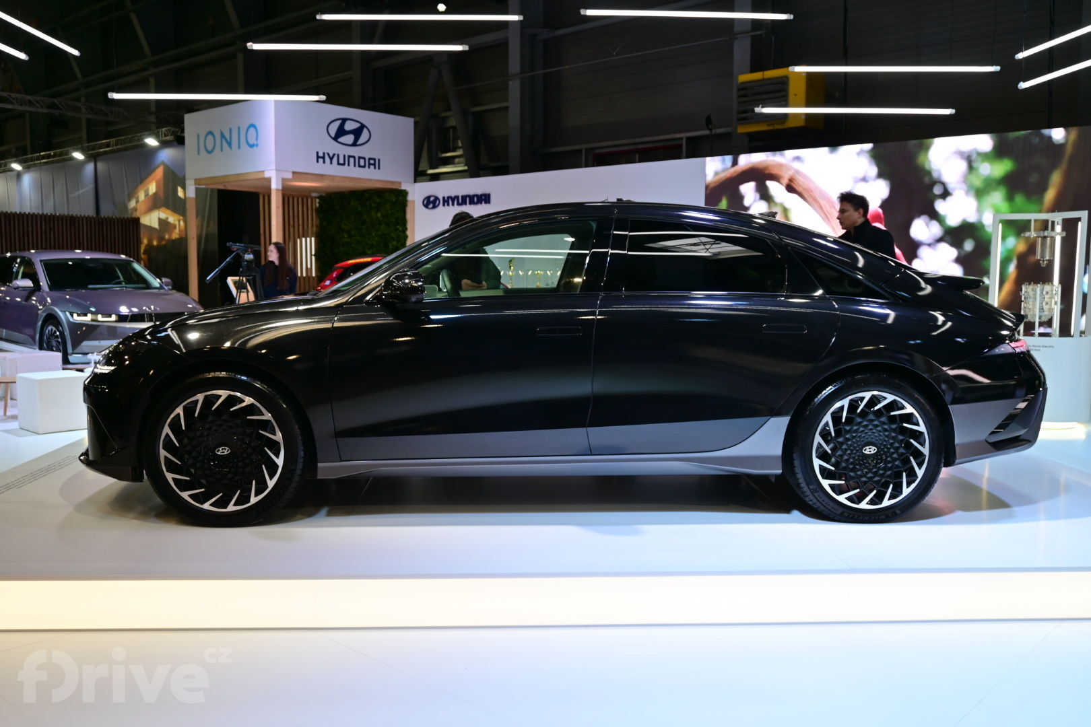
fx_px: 955
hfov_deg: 59.5
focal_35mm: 32
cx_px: 546
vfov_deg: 41.7
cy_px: 364
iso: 100
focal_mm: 21
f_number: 4.5
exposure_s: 1/80
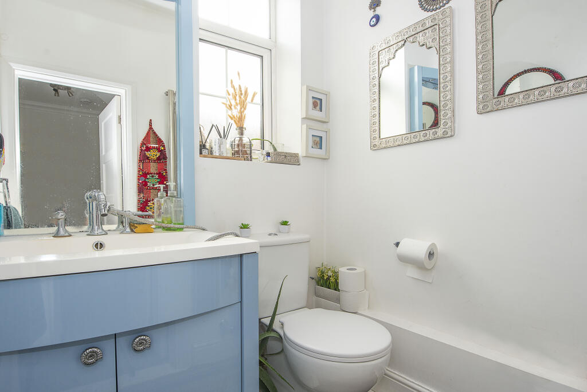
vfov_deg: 81.3
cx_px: 294
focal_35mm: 14
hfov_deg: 104.2
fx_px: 228
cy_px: 196
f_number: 8
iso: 400
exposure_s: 1/40
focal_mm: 14
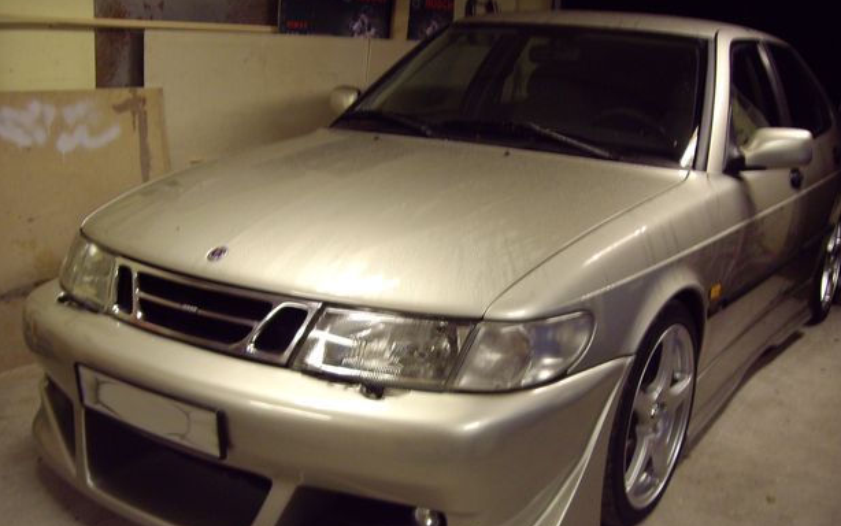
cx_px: 426
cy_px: 323
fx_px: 963
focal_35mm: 42
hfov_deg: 47.2
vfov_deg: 30.4
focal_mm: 6.2
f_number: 2.7
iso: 200
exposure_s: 1/20
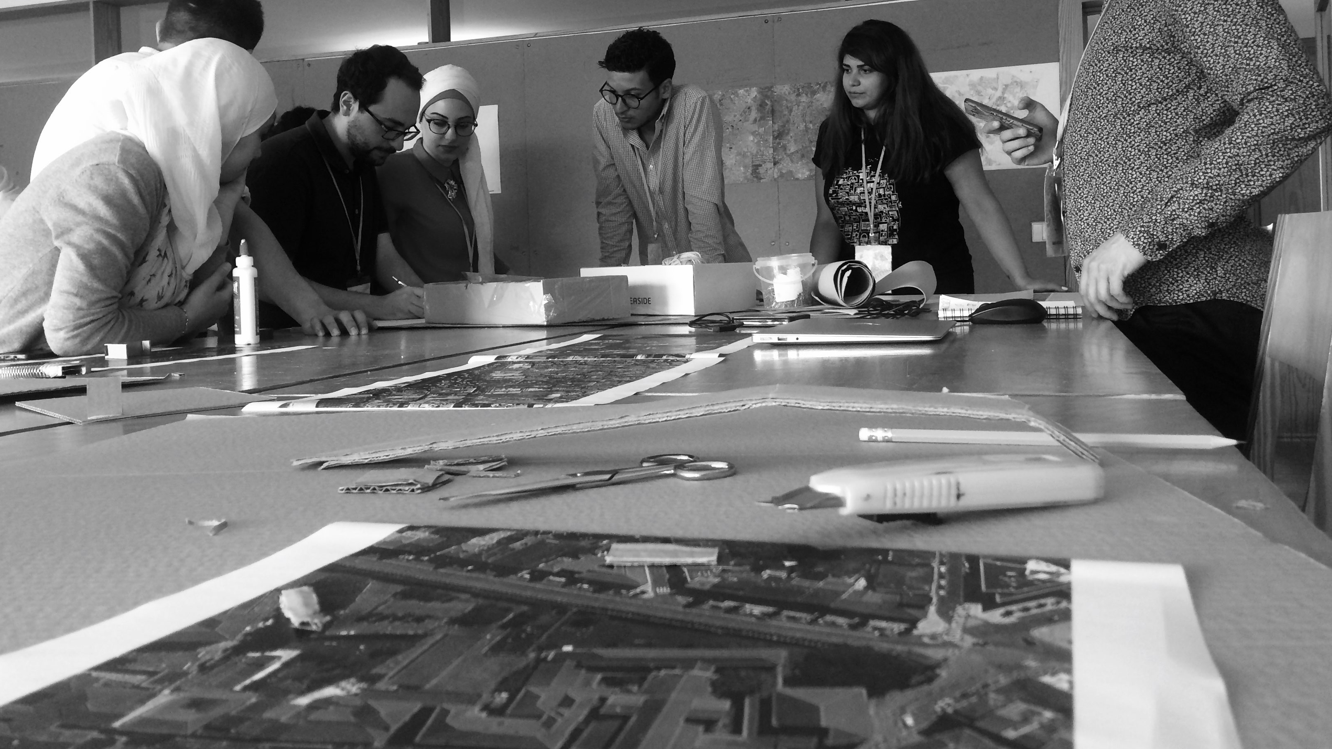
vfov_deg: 36.3
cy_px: 249
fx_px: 1130
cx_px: 663
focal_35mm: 32
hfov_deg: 61.0
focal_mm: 4.15
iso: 80
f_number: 2.2
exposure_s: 1/33
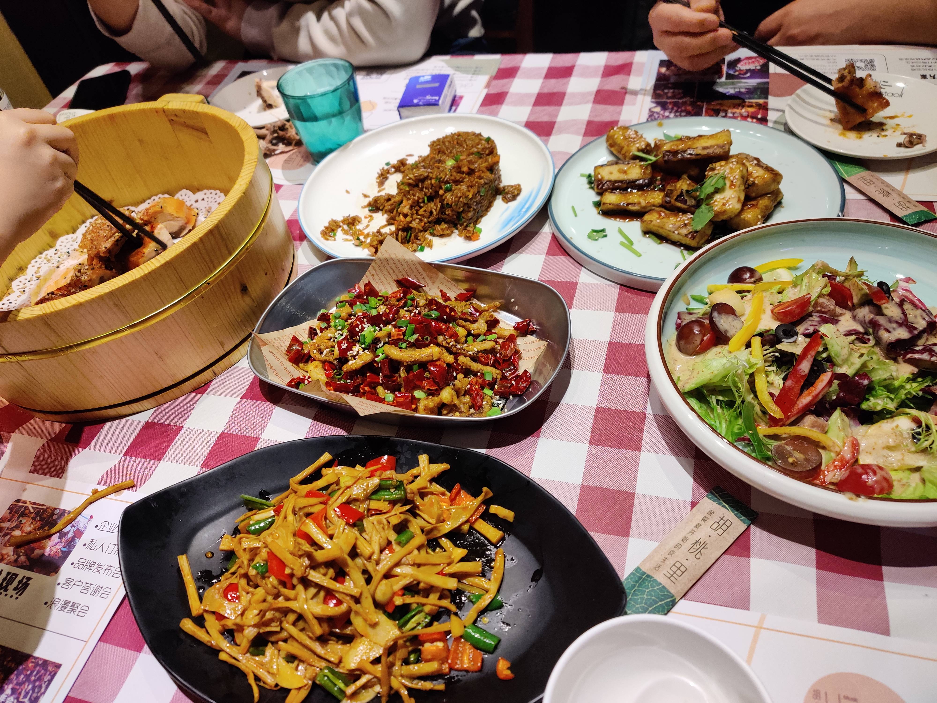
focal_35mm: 27
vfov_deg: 51.4
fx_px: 731
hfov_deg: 65.3
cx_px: 468
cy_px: 352
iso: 1000
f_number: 1.65
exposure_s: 1/100
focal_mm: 4.75
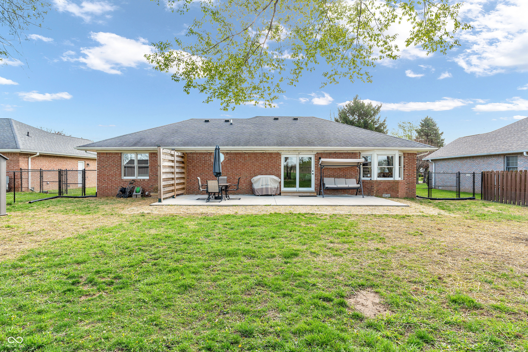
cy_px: 176
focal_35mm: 20
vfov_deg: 61.9
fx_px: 293
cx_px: 264
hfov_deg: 84.0
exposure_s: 1/250
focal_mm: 20
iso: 400
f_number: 9
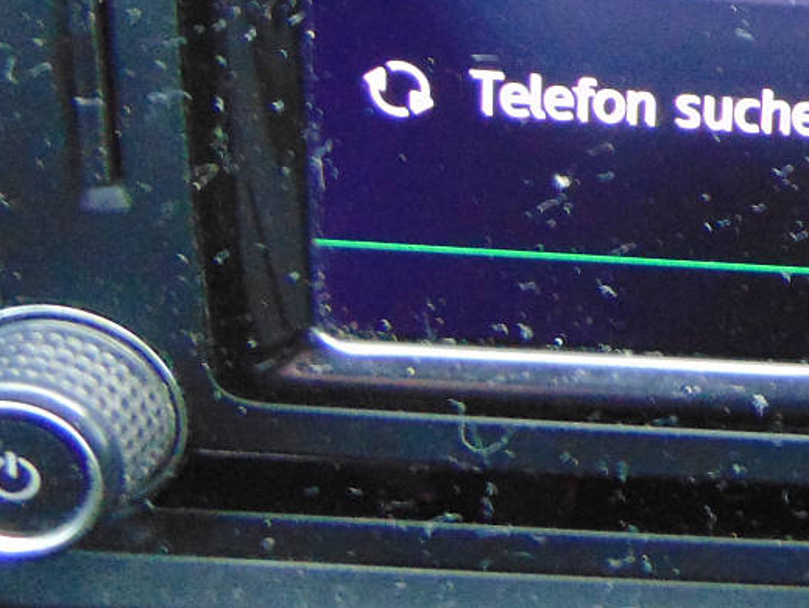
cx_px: 1057
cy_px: -95
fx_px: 1801
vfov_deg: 18.3
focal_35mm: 77
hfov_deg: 22.6
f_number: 3
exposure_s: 1/30
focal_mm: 4.5
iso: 250
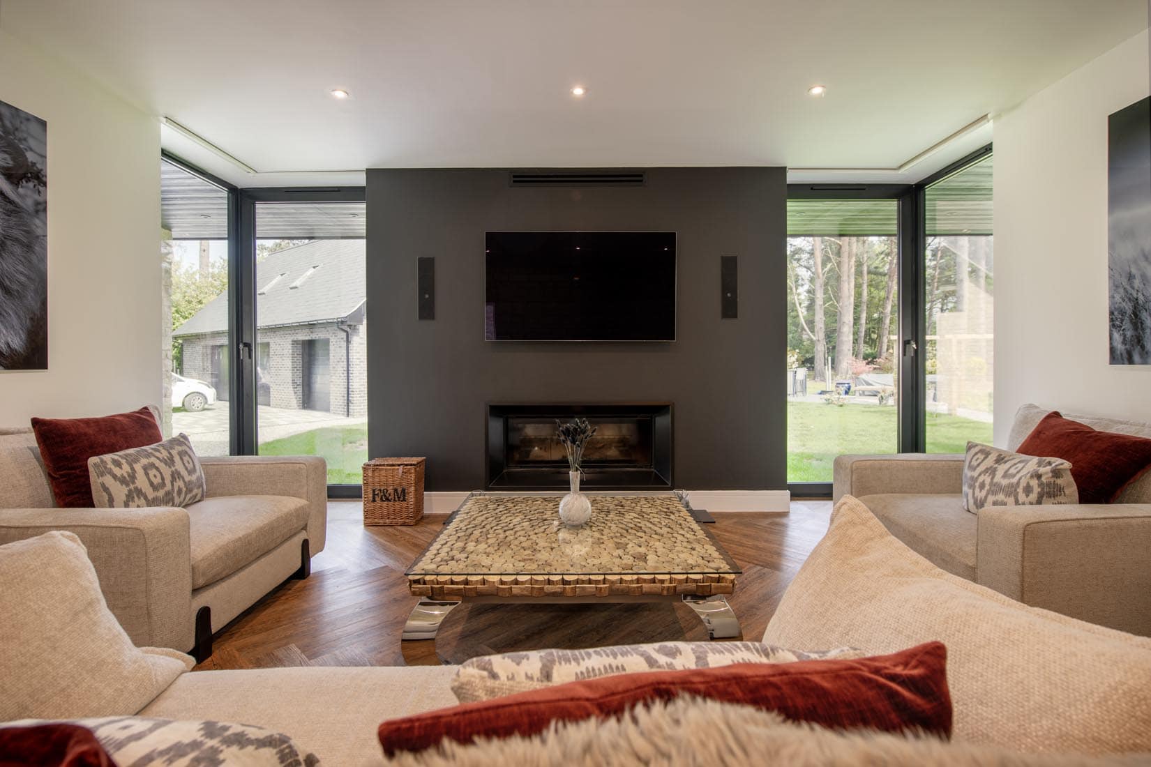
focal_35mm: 17
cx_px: 576
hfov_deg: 93.3
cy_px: 384
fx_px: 543
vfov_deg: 70.4
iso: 100
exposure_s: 1/250
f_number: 5.6
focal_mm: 17
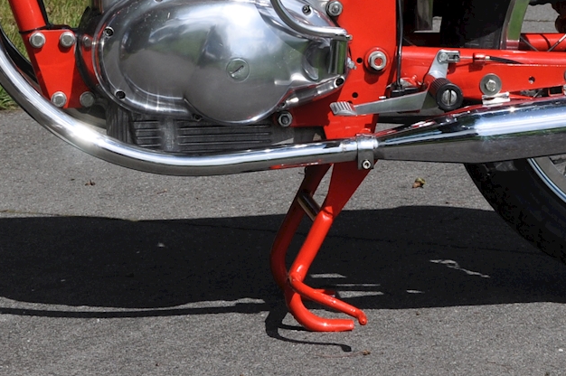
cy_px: -122
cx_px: 220
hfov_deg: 11.2
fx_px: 2890
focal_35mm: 184
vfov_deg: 7.4
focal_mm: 40
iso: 200
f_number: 11
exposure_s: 1/500
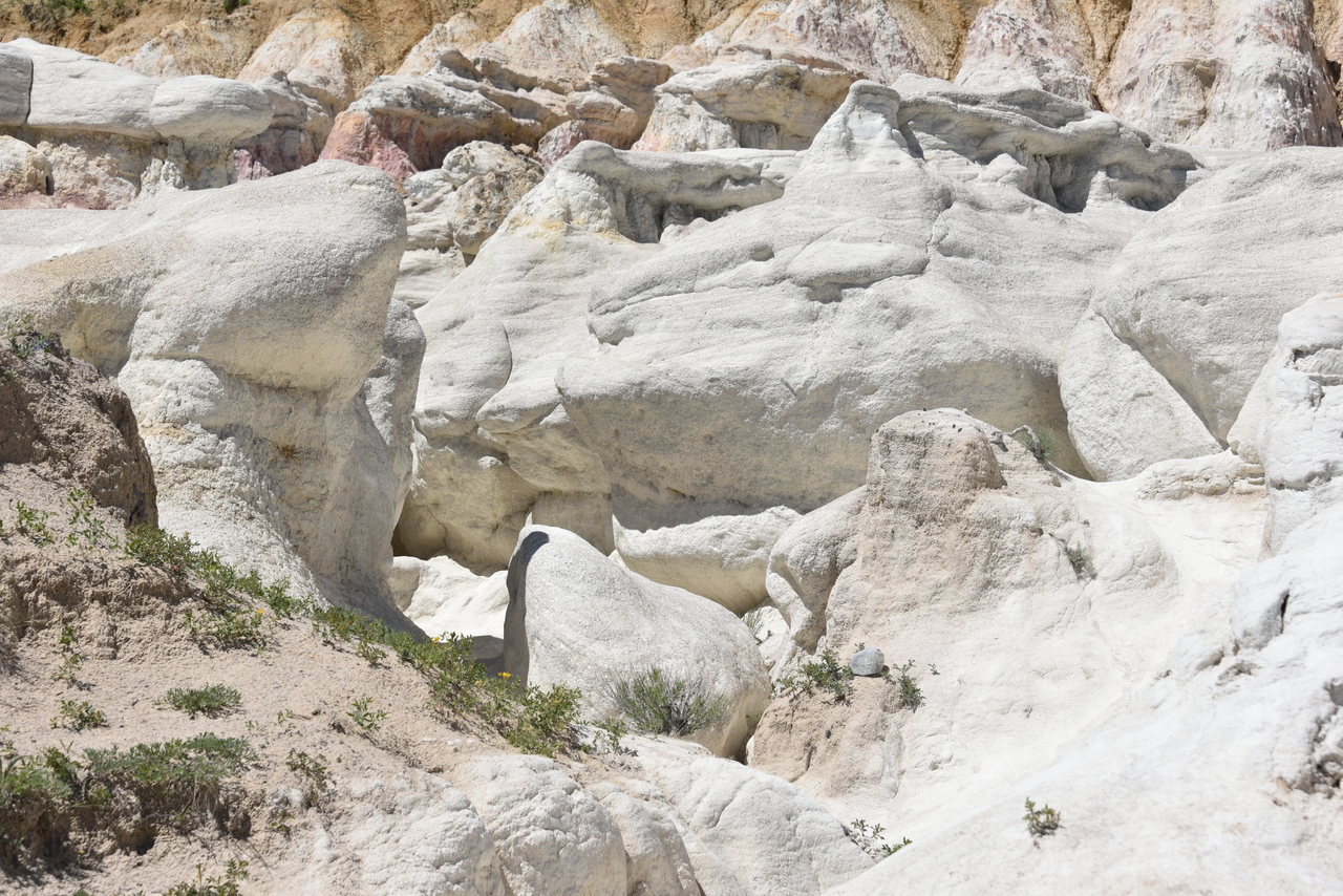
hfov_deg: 28.8
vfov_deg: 19.5
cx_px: 672
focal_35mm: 70
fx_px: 2612
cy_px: 448
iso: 100
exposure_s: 1/400
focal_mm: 70
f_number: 10
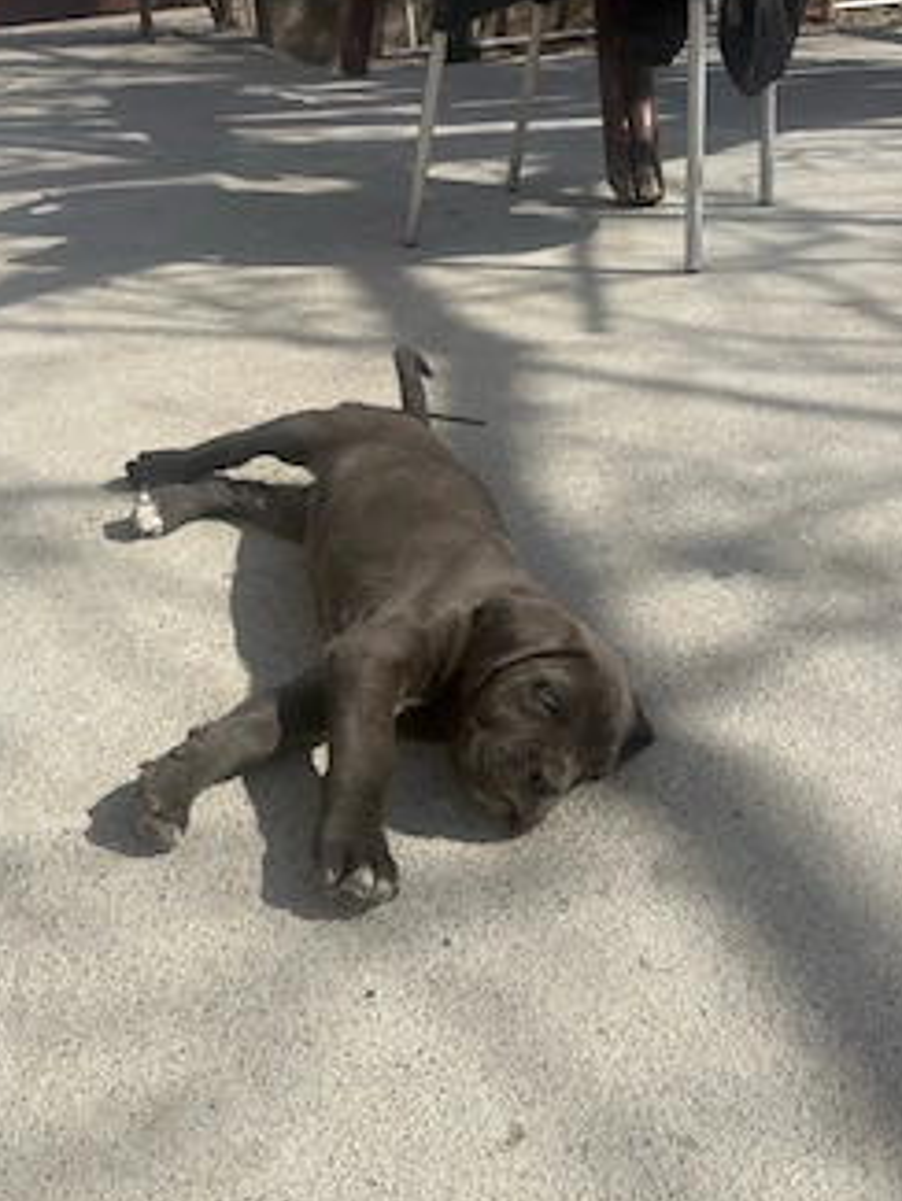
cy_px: 687
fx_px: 1111
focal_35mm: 32
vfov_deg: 56.6
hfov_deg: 44.1
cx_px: 414
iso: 50
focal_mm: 5.96
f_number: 1.6
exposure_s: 1/4065
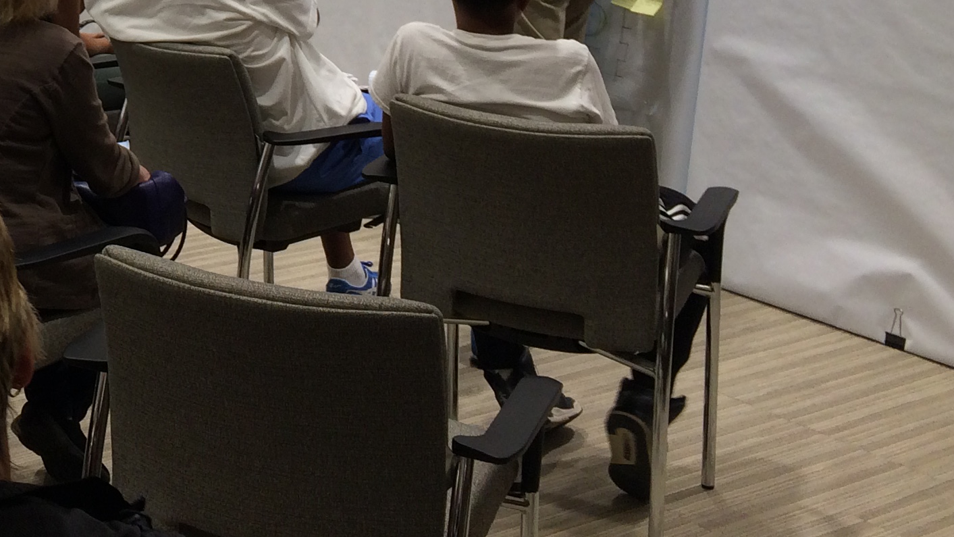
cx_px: -92
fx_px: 1847
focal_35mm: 73
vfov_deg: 15.5
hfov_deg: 26.7
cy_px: -222
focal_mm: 4.15
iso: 50
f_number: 2.2
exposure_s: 1/30
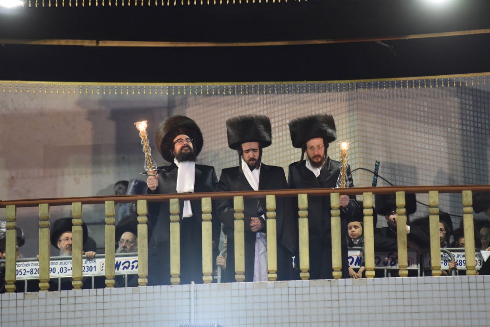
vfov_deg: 6.9
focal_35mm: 200
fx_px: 2722
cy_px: 164
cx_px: 245
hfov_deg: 10.3
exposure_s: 1/100
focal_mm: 200
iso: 5000
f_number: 3.5
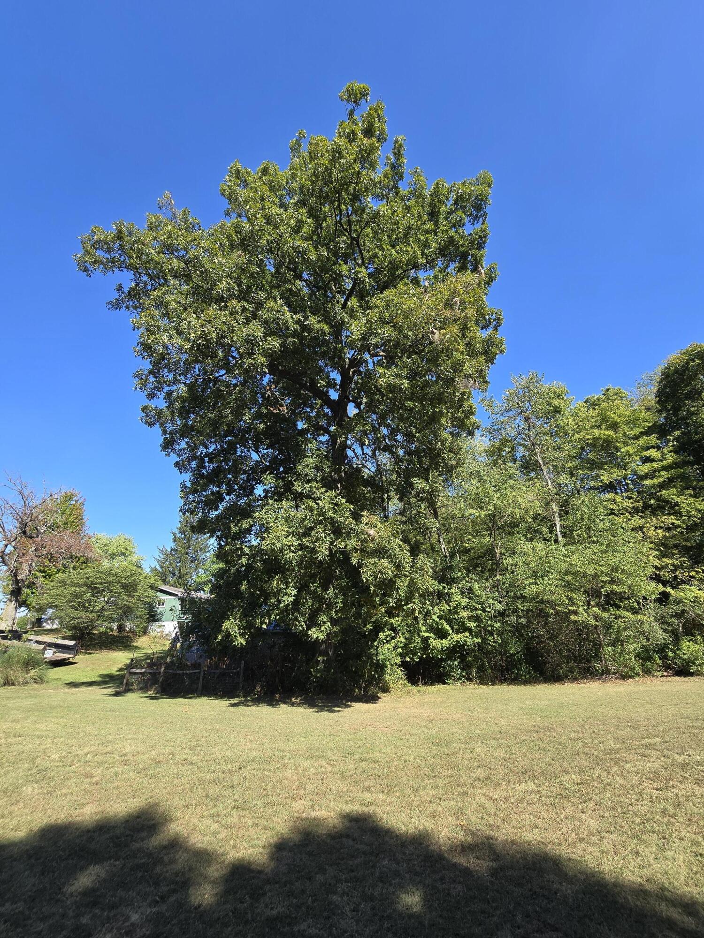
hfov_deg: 89.9
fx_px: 353
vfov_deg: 106.2
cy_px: 469
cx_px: 352
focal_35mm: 13
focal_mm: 2.2
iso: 50
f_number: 2.2
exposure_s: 1/883
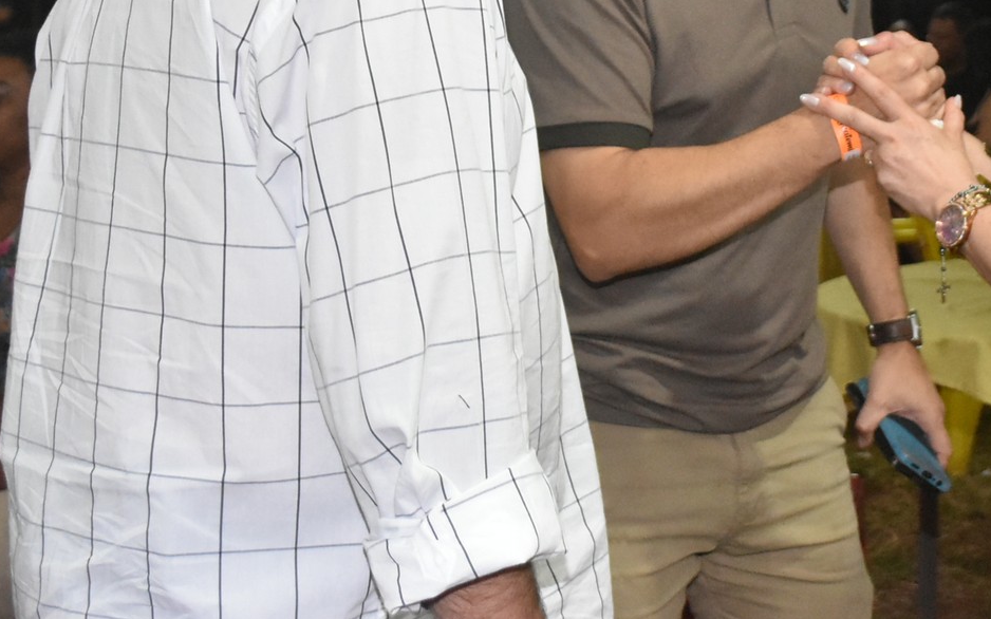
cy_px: 6
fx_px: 2214
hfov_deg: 25.0
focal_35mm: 82
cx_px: 708
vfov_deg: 15.6
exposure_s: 1/125
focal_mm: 28
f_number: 5
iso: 5000
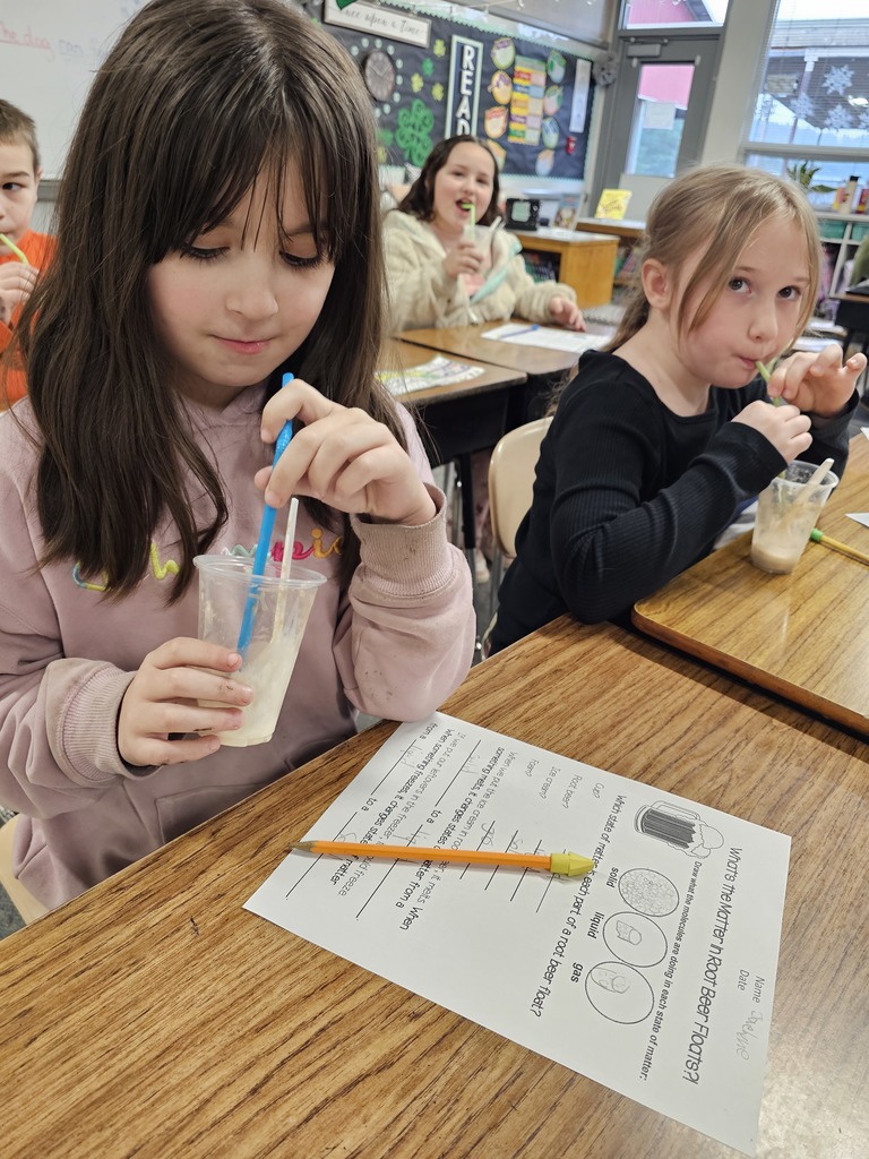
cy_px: 580
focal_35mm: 23
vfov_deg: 73.9
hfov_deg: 58.9
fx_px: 770
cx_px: 434
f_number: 1.7
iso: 800
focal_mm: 6.3
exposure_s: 1/120
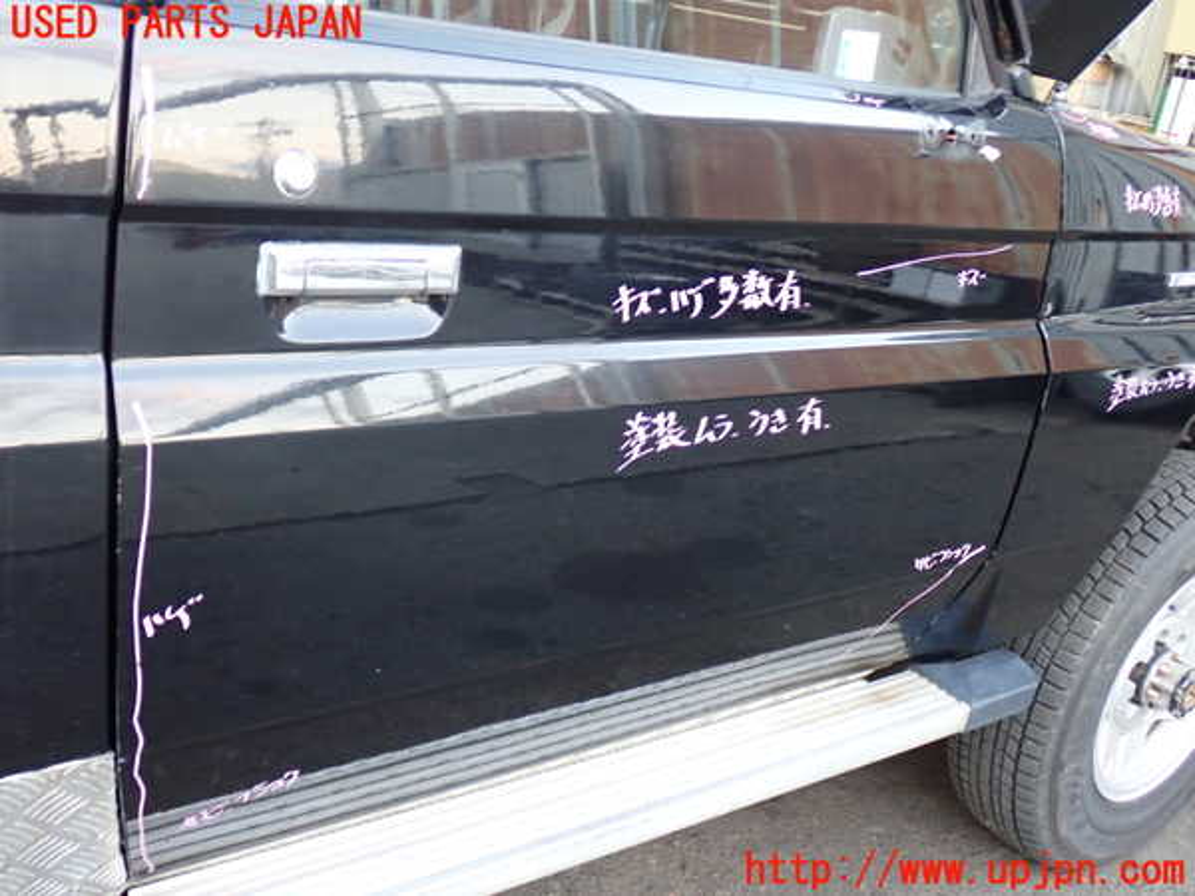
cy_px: 448
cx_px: 598
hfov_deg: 49.0
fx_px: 1312
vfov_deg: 37.7
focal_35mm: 38
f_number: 2.7
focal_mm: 6.83
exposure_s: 1/25
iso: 800
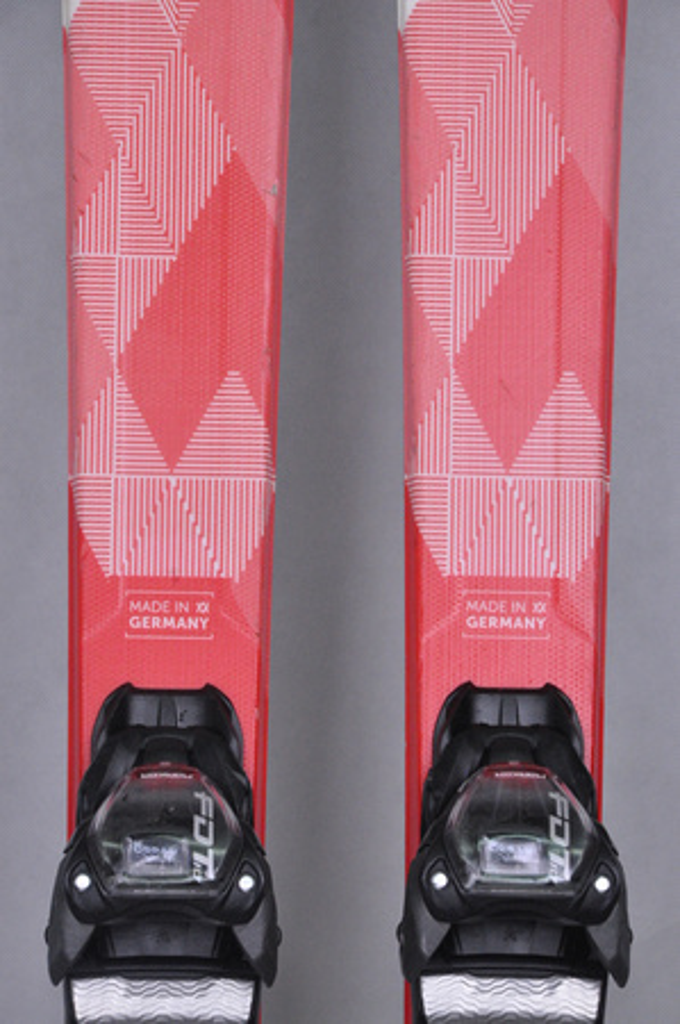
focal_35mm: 158
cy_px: 512
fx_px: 4472
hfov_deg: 8.7
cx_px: 340
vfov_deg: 13.1
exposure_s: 1/125
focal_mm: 105
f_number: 9.5
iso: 3200
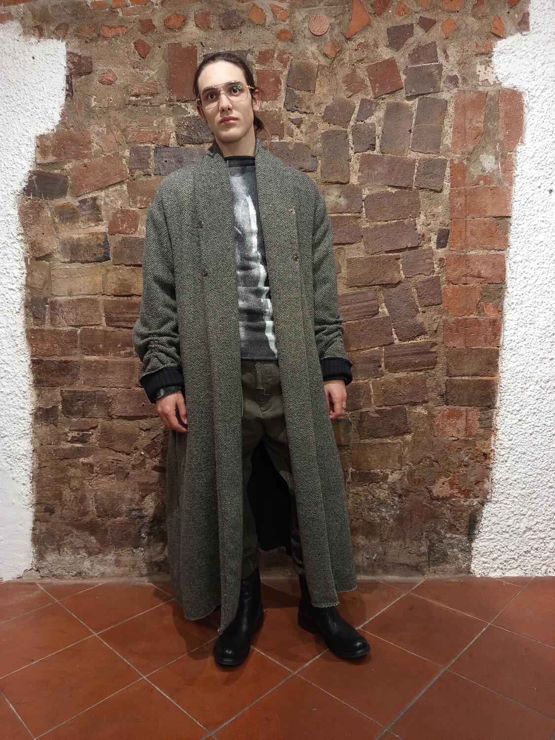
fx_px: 513
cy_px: 370
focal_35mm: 24
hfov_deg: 56.8
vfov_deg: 71.6
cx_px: 278
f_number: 1.7
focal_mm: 5.24
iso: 626
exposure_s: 1/33.3
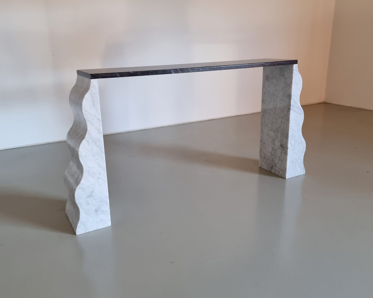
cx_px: 178
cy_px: 146
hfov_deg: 66.0
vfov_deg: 54.9
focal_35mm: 26
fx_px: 287
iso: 200
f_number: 1.8
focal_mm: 6.7
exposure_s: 1/60.2
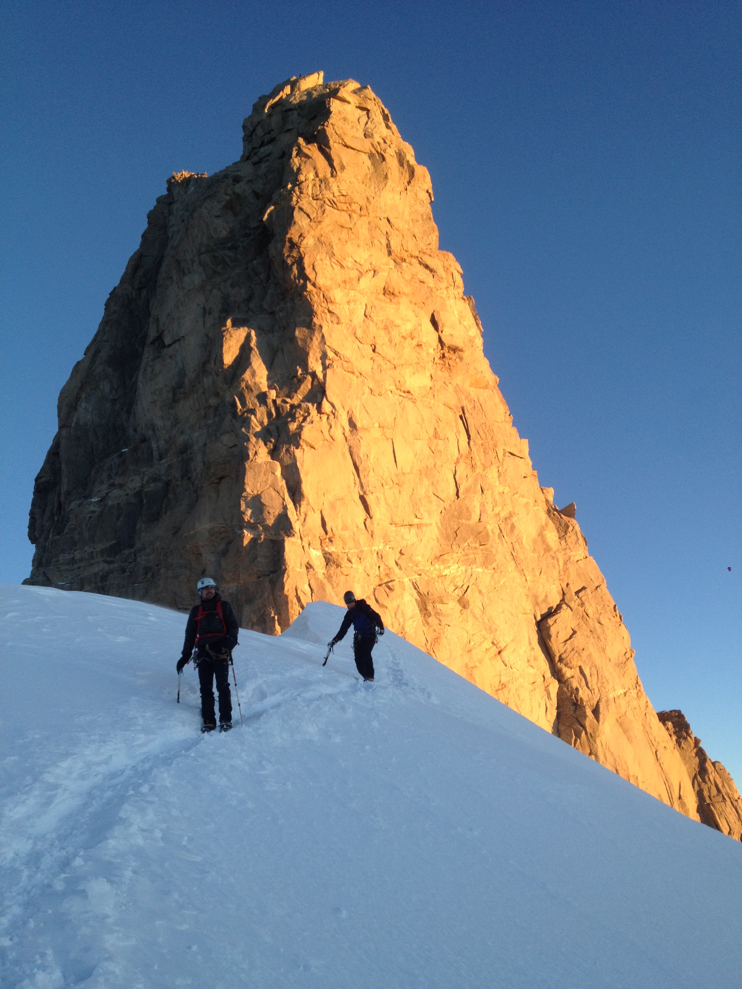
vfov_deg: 52.6
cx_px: 371
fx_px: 1000
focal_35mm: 35
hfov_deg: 40.7
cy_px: 494
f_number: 2.4
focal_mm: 4.28
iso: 50
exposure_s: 1/215
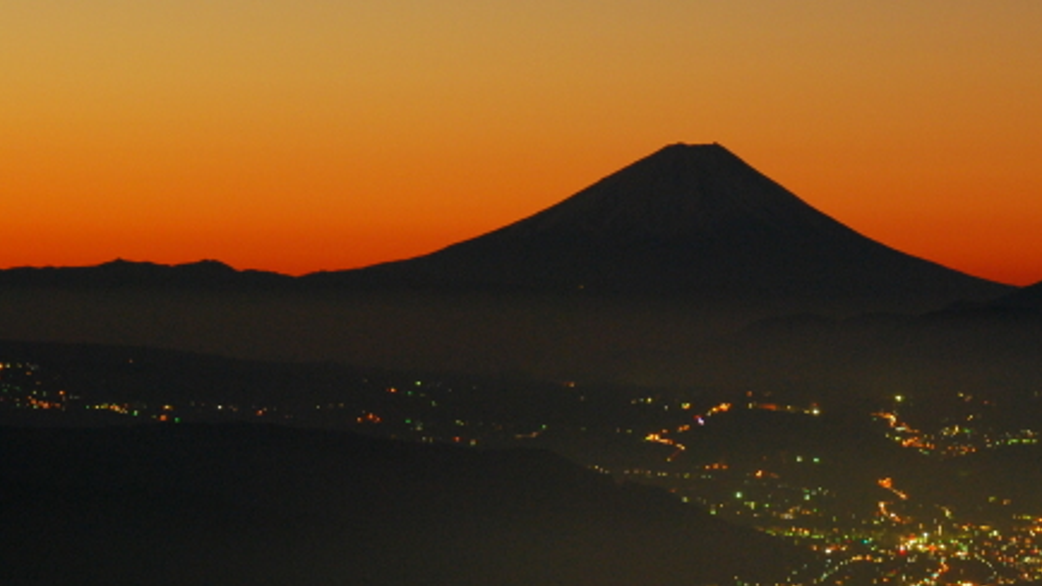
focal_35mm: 232
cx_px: 852
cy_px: 462
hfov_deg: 9.3
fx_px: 6409
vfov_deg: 5.2
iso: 400
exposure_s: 20.7
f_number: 10
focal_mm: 80
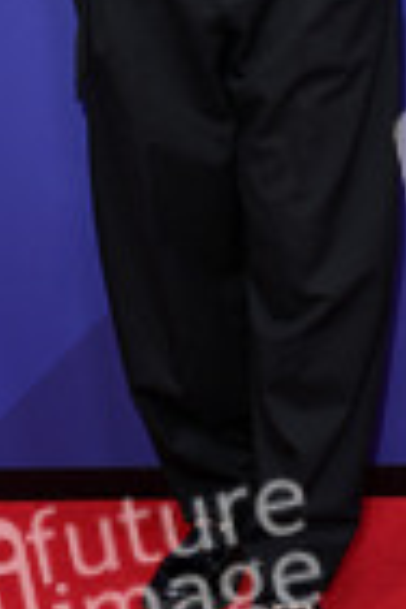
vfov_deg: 15.6
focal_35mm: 128
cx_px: 225
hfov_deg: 10.7
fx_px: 2165
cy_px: -65
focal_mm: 45
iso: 800
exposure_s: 1/200
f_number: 5.6
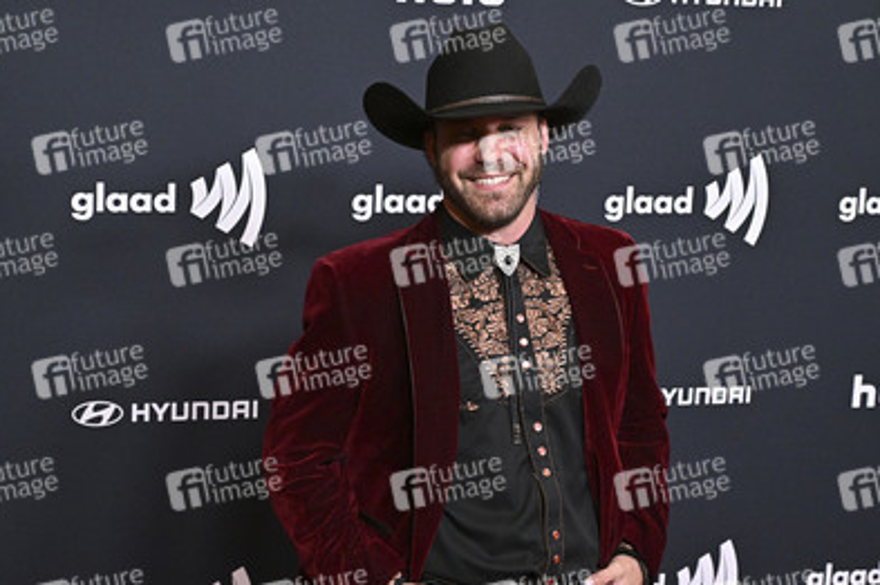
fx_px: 1318
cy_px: 316
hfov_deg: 36.9
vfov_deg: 25.0
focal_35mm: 54
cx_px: 478
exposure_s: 1/250
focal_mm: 47
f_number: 5.6
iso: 4000
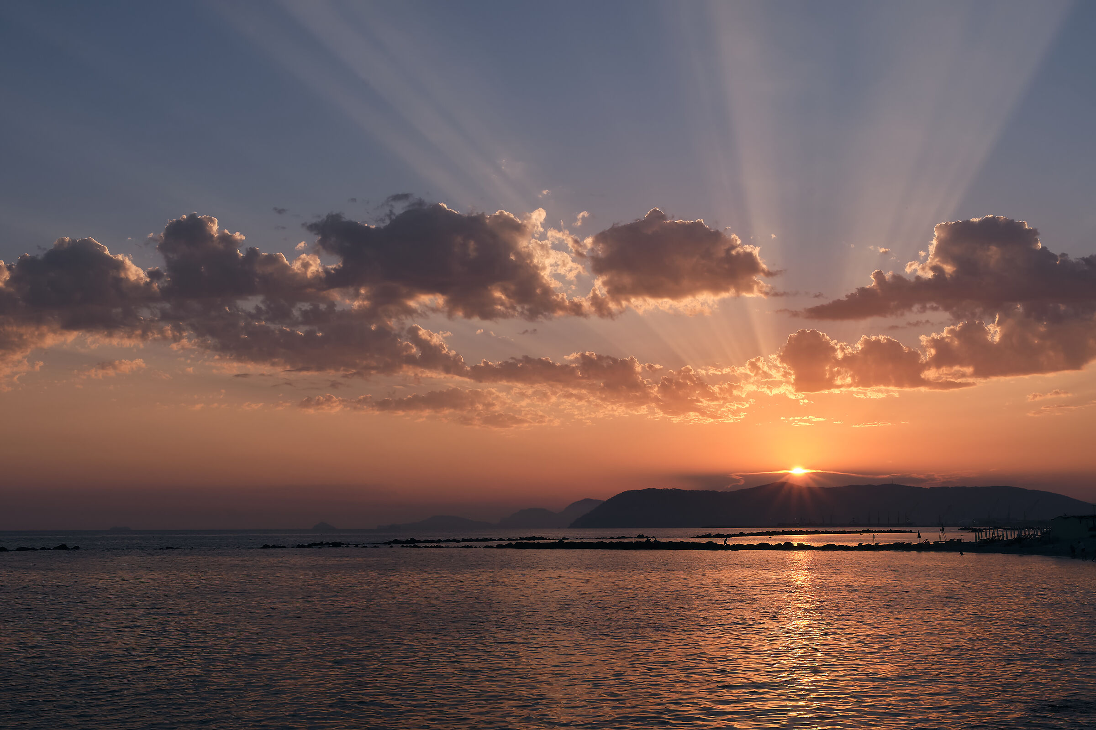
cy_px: 365
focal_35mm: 44
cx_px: 548
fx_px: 1339
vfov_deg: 30.5
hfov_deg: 44.5
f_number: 22
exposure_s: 1/30
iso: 160
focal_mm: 29.3
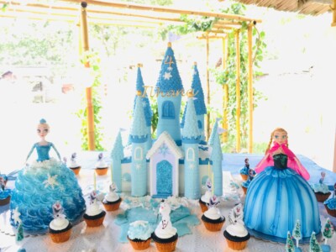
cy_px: 126
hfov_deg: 61.7
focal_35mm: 29
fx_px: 281
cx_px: 168
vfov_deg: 48.2
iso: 40
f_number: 2.2
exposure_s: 1/15
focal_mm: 4.15
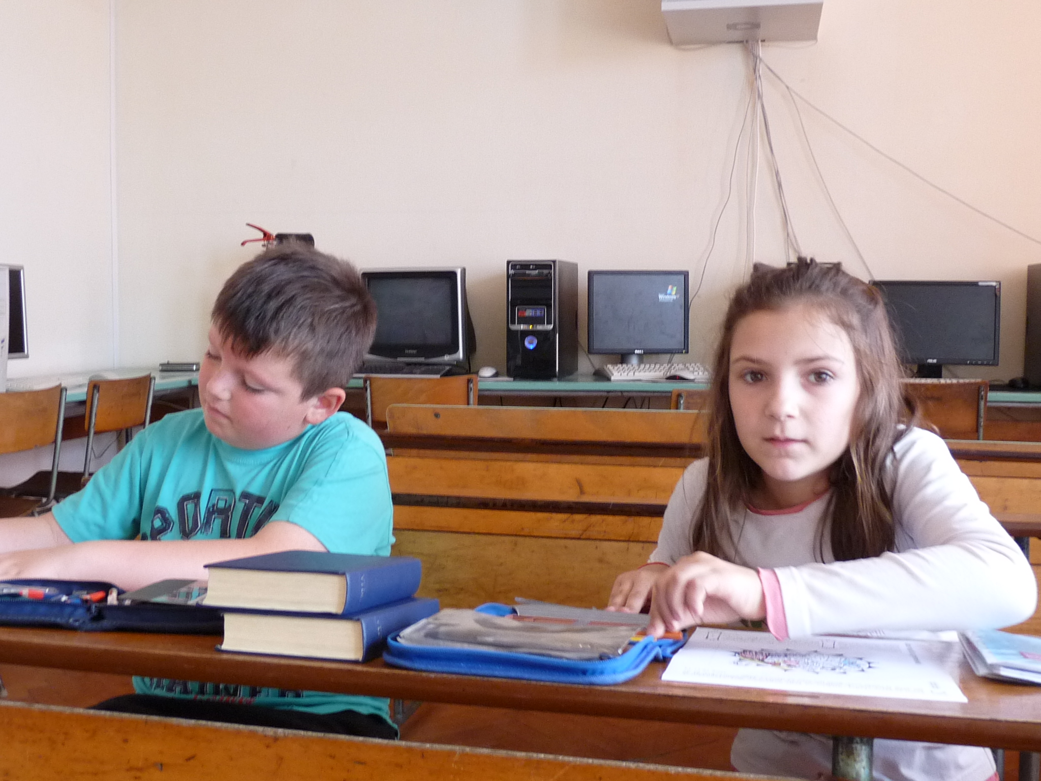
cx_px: 520
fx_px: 1233
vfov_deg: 35.1
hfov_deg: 45.8
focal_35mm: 41
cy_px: 390
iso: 250
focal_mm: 4.8
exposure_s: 1/30
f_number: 2.8
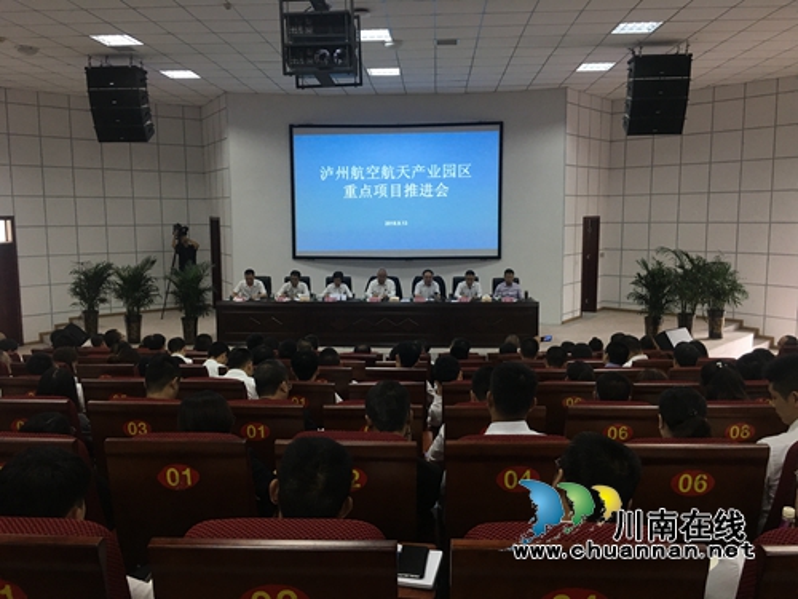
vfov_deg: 48.2
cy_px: 300
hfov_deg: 61.7
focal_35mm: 29
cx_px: 399
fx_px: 669
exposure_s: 1/17
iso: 50
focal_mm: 4.15
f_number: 2.2
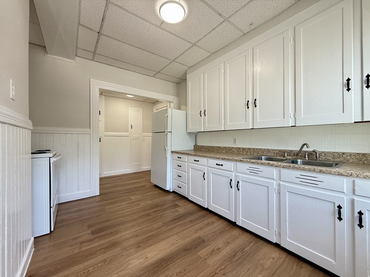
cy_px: 138
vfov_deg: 85.7
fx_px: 150
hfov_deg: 102.1
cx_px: 185
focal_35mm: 14
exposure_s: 1/120
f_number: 2.2
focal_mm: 2.22
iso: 160
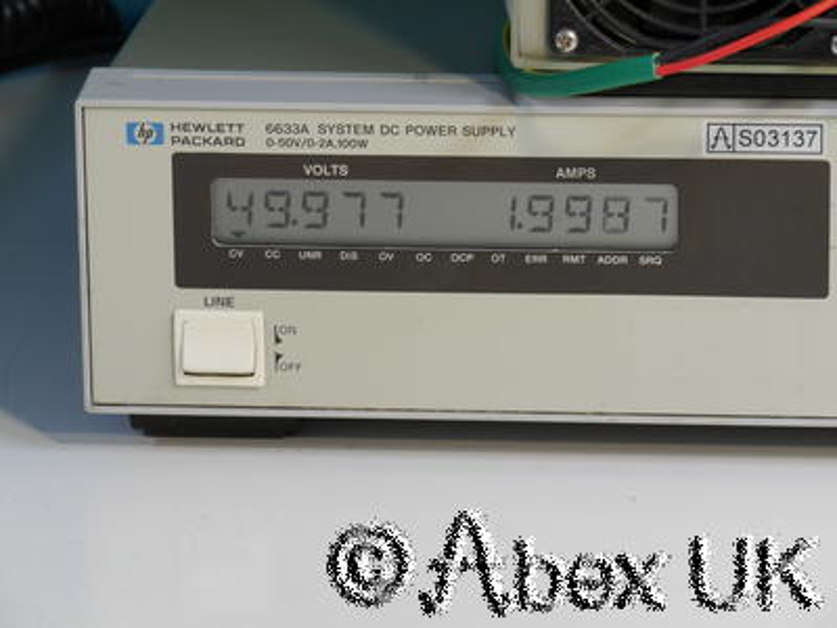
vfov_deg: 6.8
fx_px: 5271
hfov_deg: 9.1
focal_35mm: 218
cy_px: 314
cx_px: 418
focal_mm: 109
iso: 400
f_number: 13
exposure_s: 1/2.5
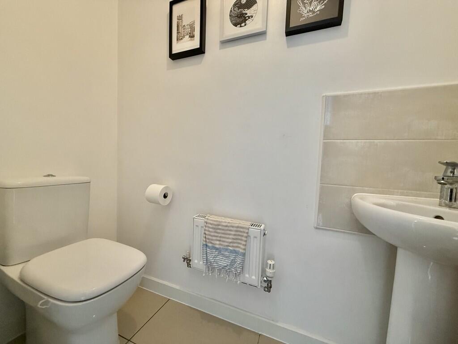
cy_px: 172
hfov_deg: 102.1
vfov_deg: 85.7
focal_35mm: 14
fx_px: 185
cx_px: 229
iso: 320
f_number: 2.2
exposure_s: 1/94
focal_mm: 2.22
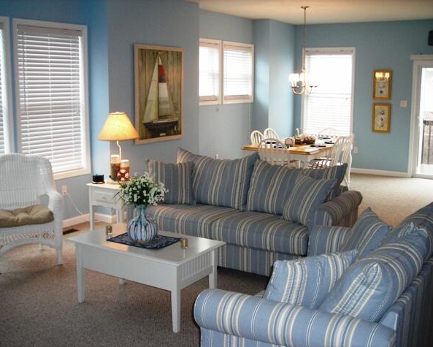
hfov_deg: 45.7
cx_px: 201
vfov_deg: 37.4
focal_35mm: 40
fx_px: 513
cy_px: 175
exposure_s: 1/30
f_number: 3.2
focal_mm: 6.3
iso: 183
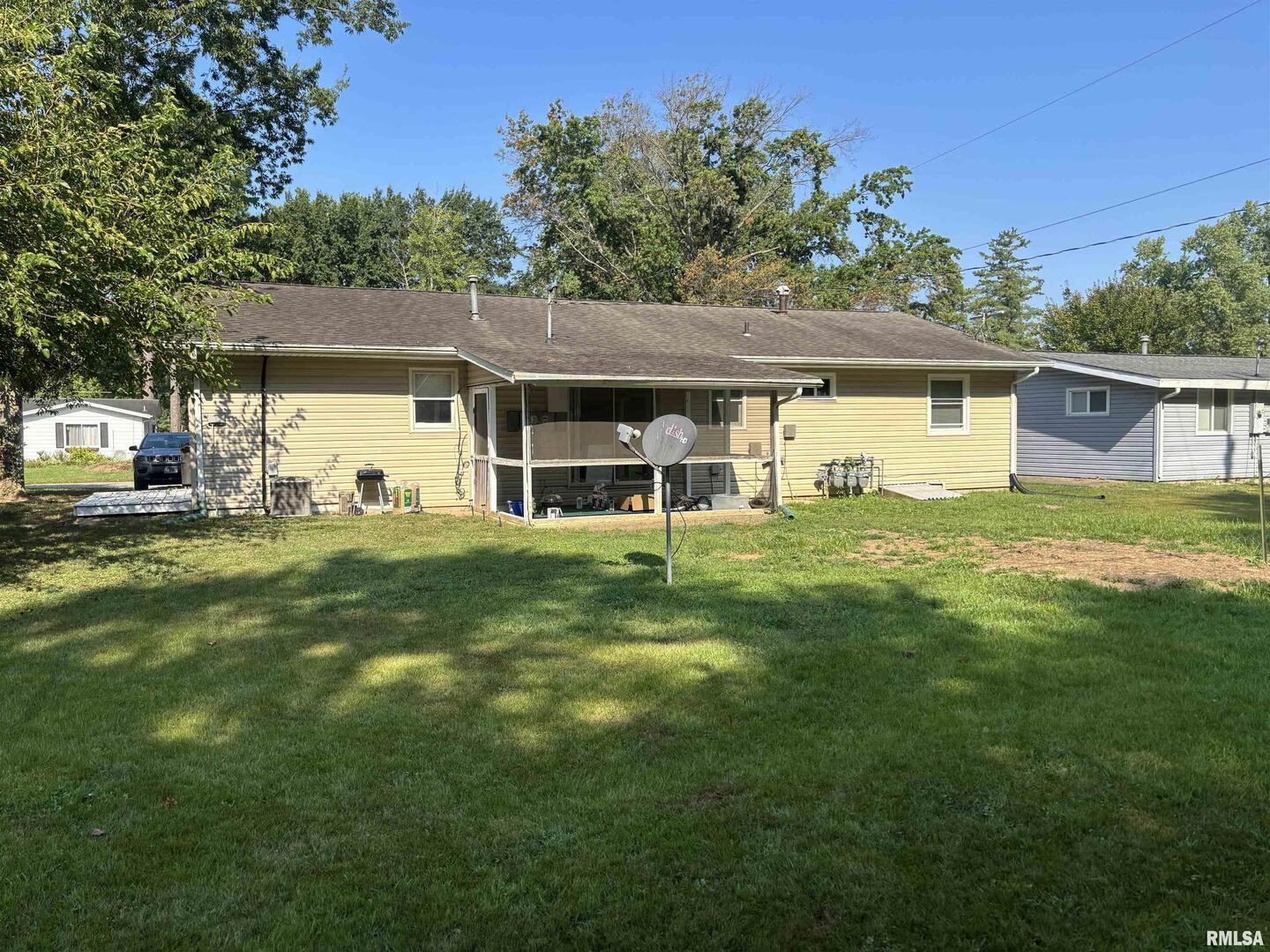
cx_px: 635
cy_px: 476
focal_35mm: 26
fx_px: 954
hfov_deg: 67.3
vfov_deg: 53.1
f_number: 1.6
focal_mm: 5.96
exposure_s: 1/1721
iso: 50
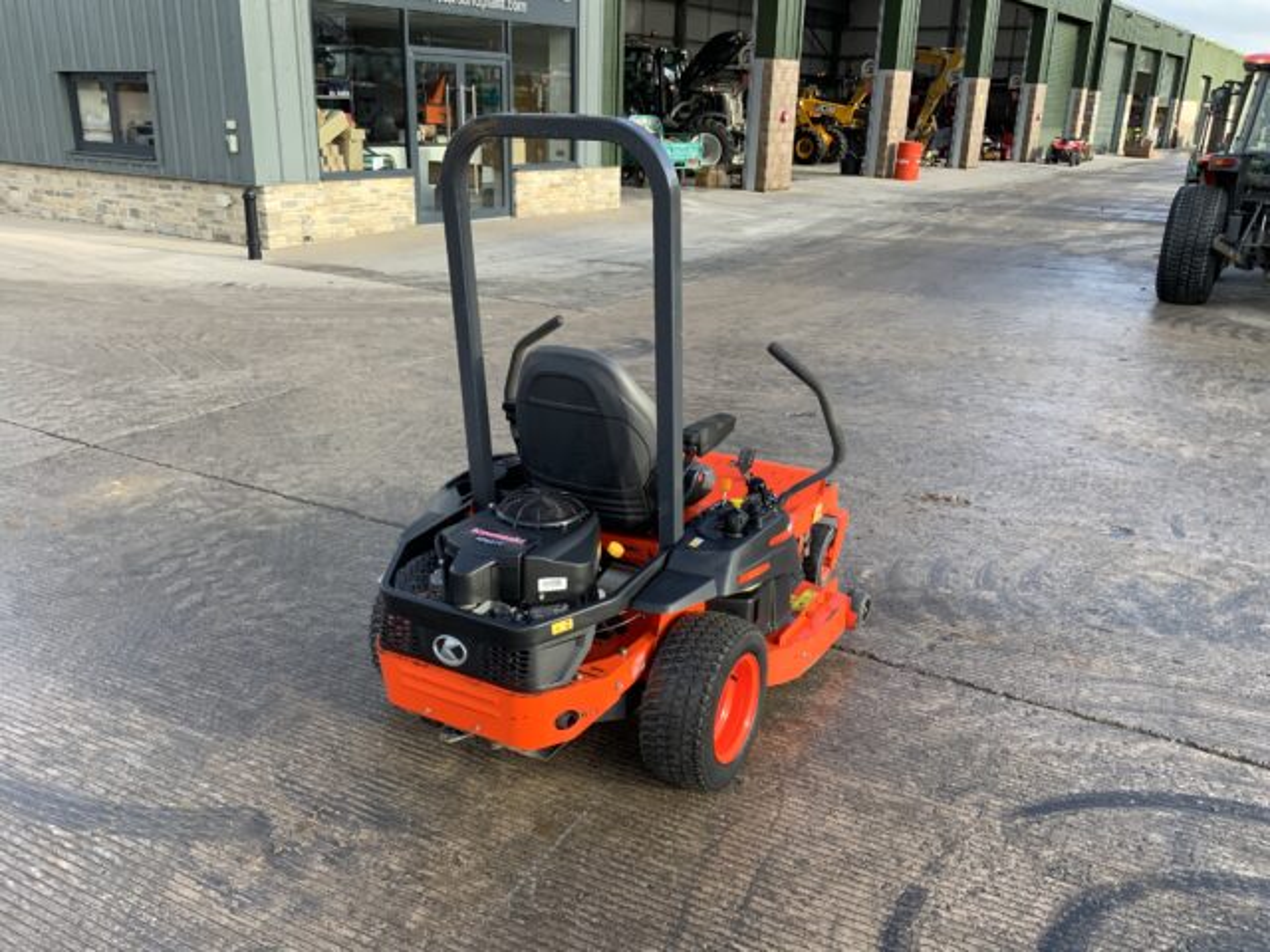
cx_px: 635
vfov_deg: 48.2
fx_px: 1064
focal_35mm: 29
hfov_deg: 61.7
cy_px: 476
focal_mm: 3
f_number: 1.8
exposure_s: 1/215
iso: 16
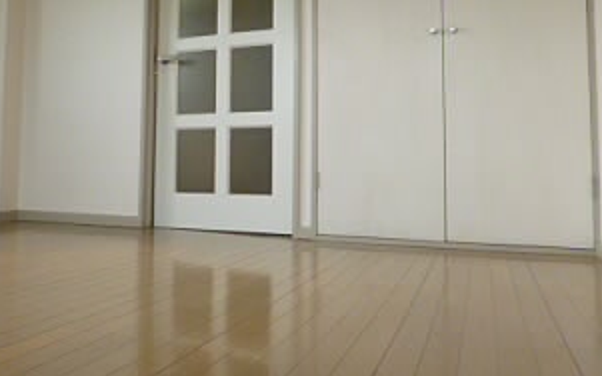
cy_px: 109
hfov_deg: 50.4
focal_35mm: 38
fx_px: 623
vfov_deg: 33.1
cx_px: 188
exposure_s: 1/500
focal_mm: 4.3
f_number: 2.5
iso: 400
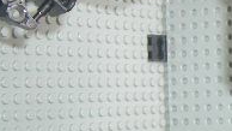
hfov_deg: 14.1
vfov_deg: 8.2
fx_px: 904
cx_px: 294
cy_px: 66
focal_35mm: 147
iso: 100
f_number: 2.8
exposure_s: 1/60
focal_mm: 6.8
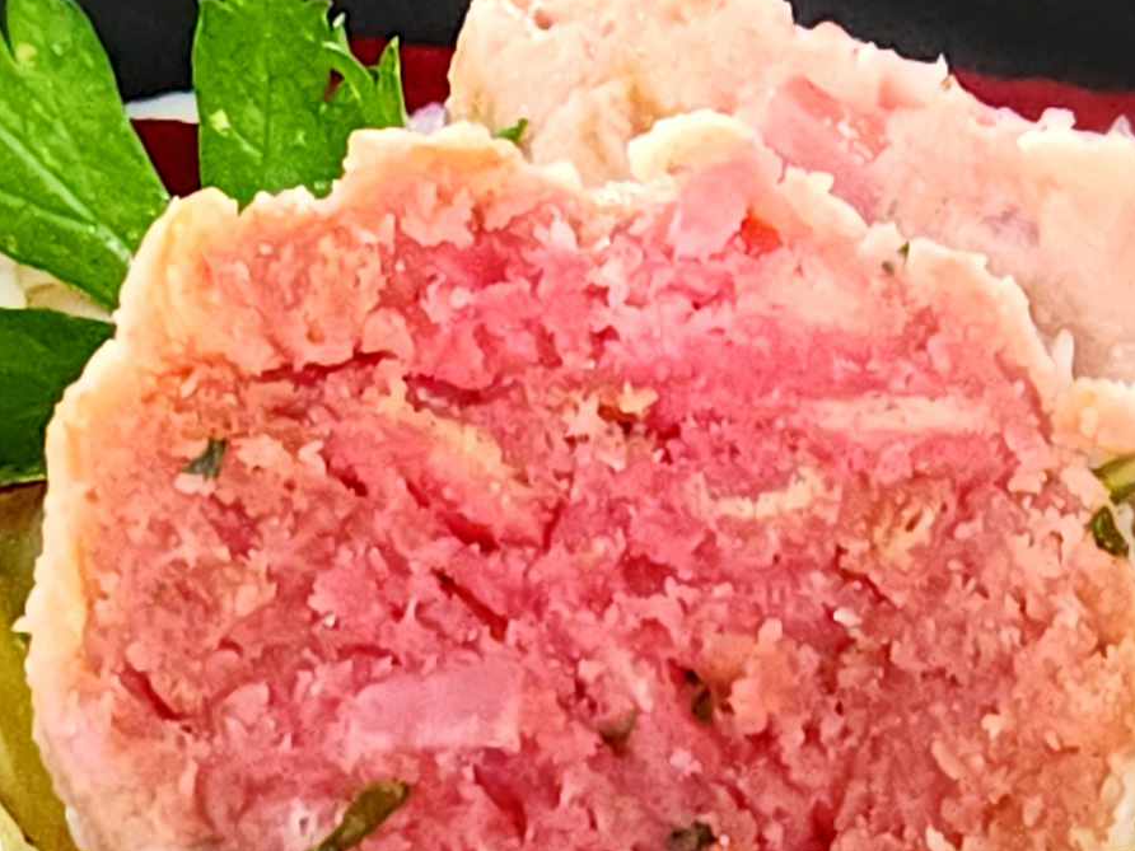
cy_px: 672
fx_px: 2164
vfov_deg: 22.0
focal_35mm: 66
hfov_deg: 29.4
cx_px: 528
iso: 320
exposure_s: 1/24
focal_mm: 5.4
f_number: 1.8
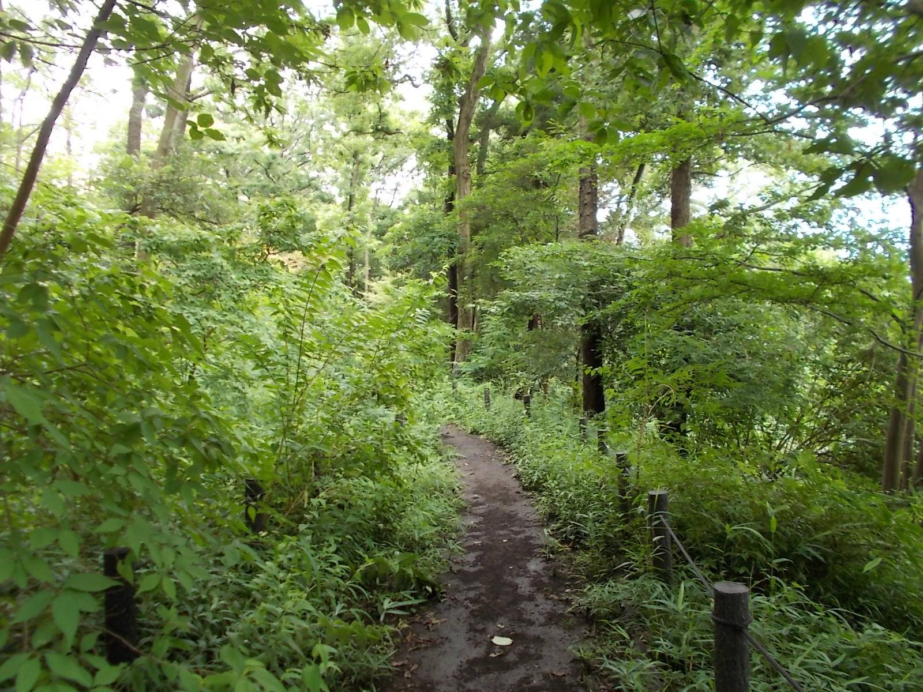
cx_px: 462
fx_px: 693
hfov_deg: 67.3
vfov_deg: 53.1
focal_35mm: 26
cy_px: 346
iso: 80
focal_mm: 4.6
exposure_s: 1/25
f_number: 3.2
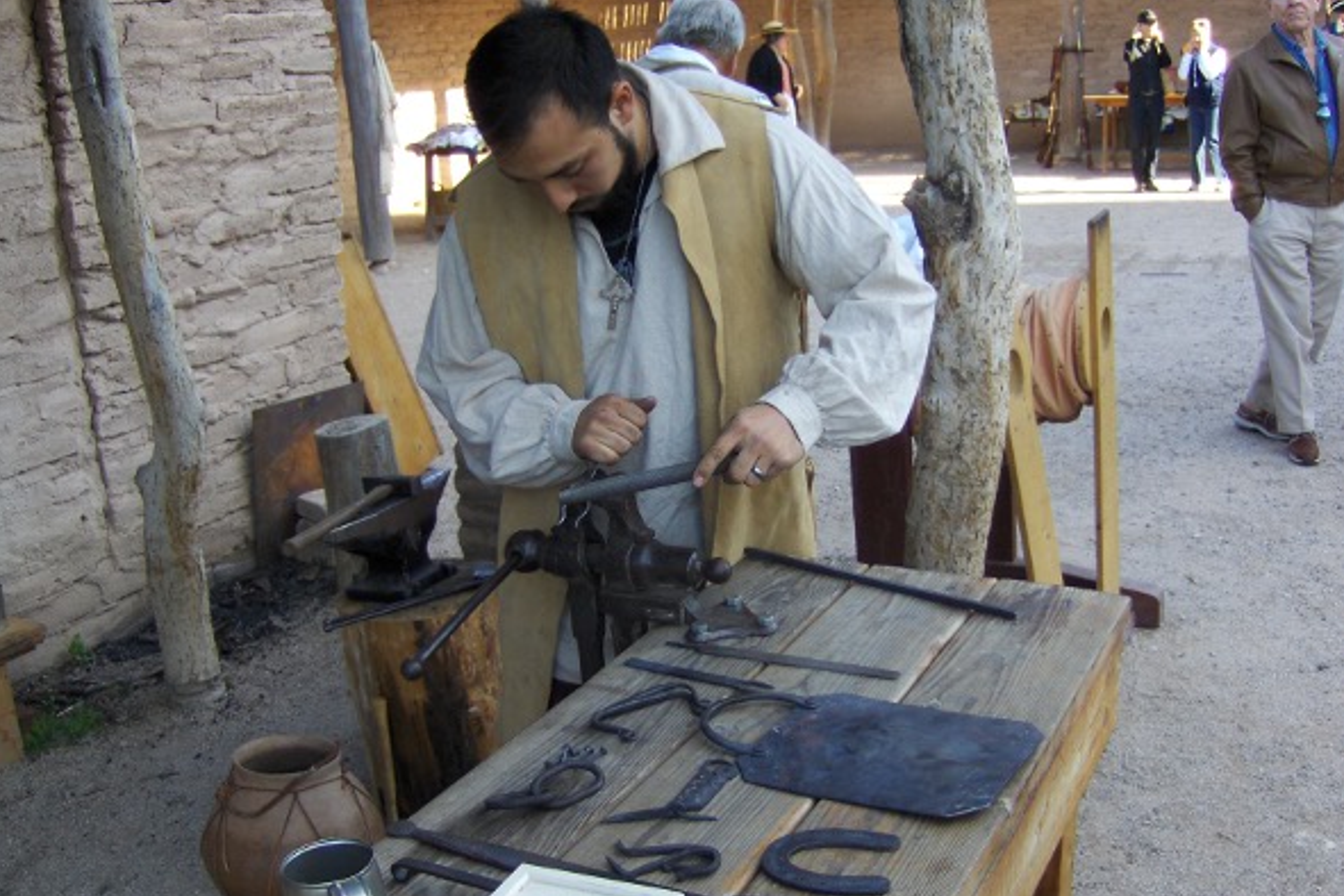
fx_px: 1381
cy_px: 474
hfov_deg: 51.9
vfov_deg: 35.9
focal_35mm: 37
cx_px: 678
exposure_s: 1/181
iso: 100
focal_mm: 7.5
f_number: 2.8
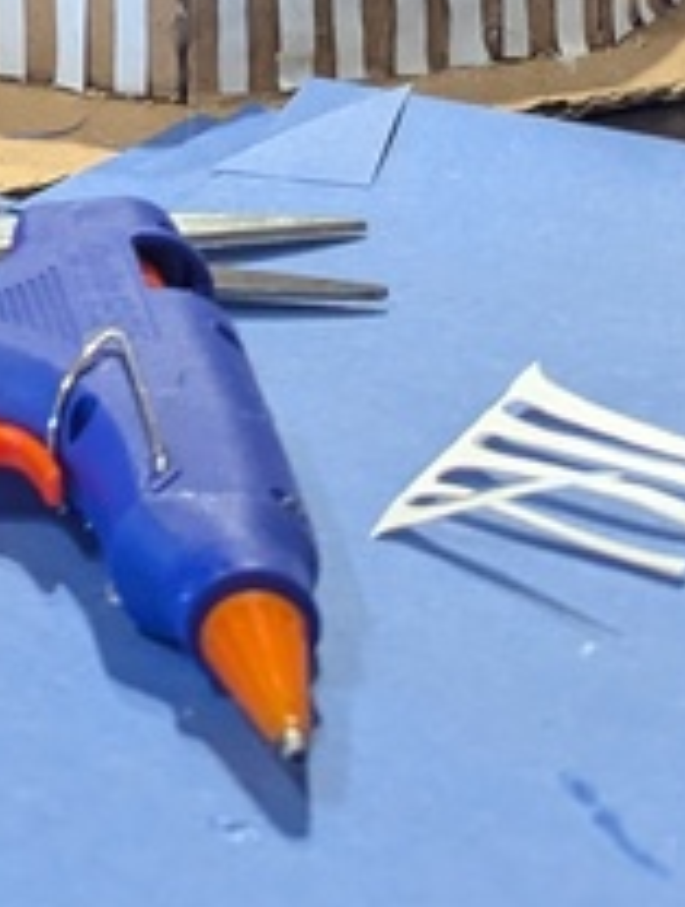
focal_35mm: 118
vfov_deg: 14.6
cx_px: -644
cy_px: -724
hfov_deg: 11.5
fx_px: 3101
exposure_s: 1/105
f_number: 1.85
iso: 371
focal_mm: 6.81
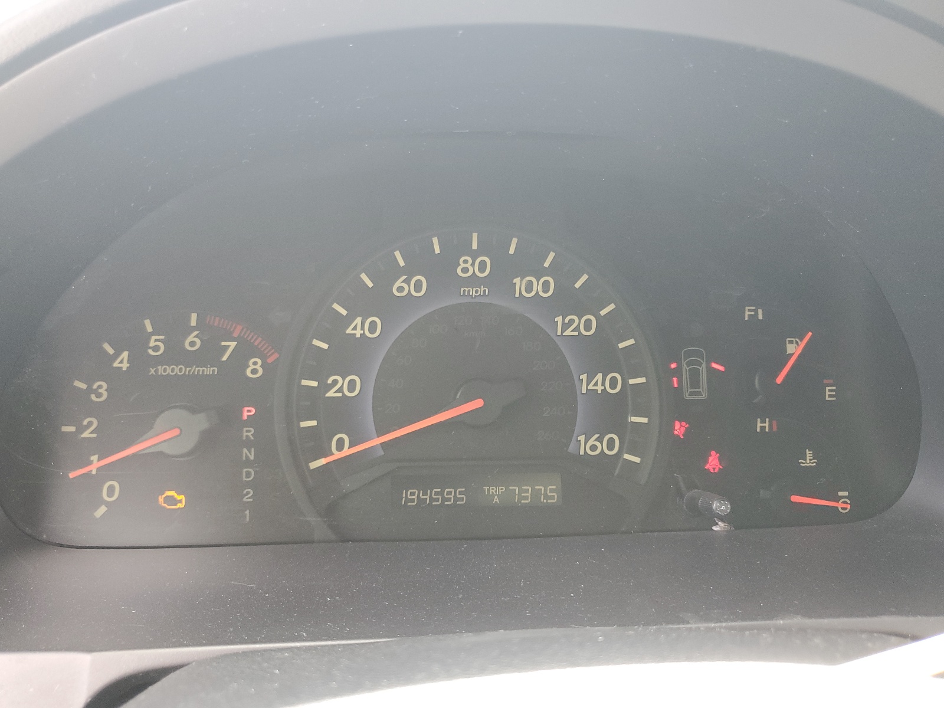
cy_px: 354
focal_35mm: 26
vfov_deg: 53.1
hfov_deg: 67.3
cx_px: 472
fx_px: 709
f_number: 1.5
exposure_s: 1/120
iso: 83
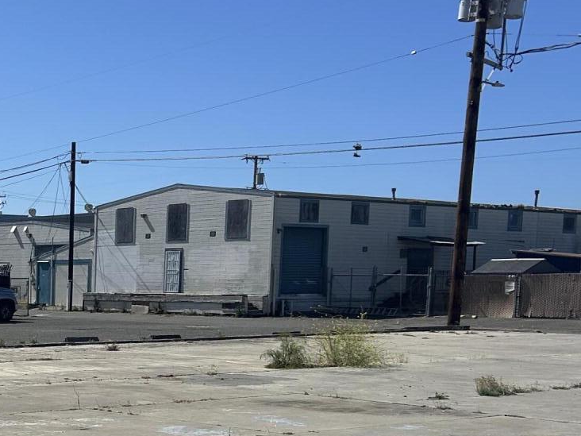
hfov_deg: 25.3
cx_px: -73
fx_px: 1192
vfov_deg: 20.2
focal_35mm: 71
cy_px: 415
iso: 50
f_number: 1.5
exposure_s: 1/7463
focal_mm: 5.7
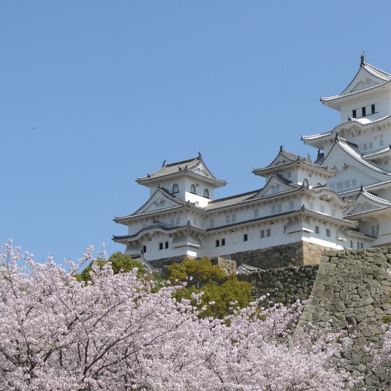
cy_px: 173
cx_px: 342
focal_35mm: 86
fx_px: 1099
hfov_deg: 19.8
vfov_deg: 20.2
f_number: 5.6
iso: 400
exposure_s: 1/2000
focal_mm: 18.9
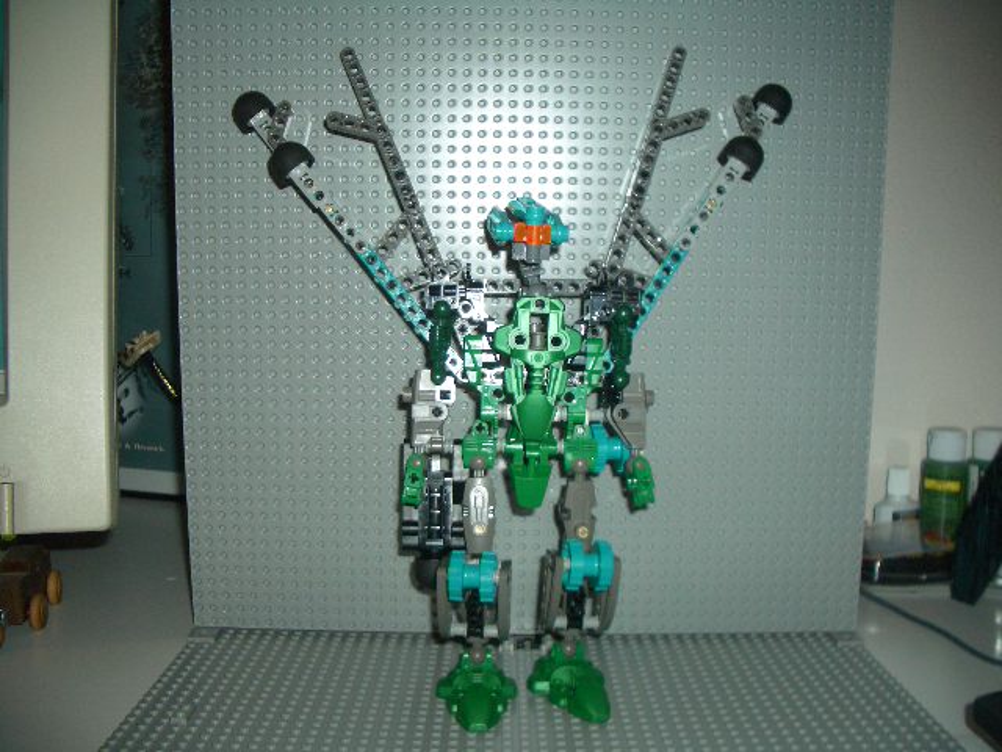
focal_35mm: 35
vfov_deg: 40.7
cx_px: 501
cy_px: 376
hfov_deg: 52.6
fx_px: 1013
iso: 100
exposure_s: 1/60
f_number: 2.6
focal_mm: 5.8
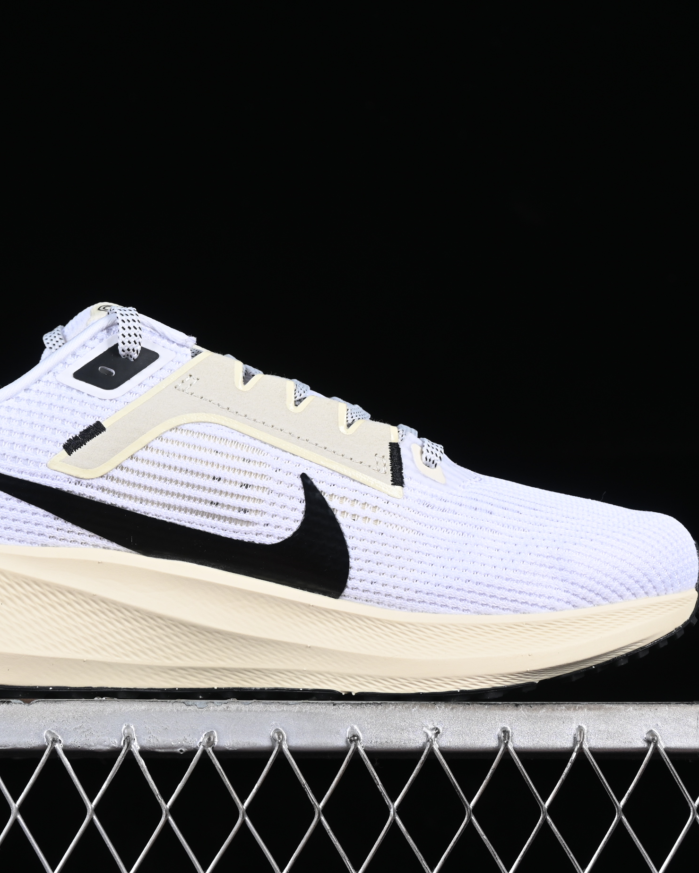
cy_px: 436
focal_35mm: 106
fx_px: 2741
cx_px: 217
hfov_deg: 14.5
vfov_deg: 18.1
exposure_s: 1/80
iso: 160
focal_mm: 50
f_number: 8
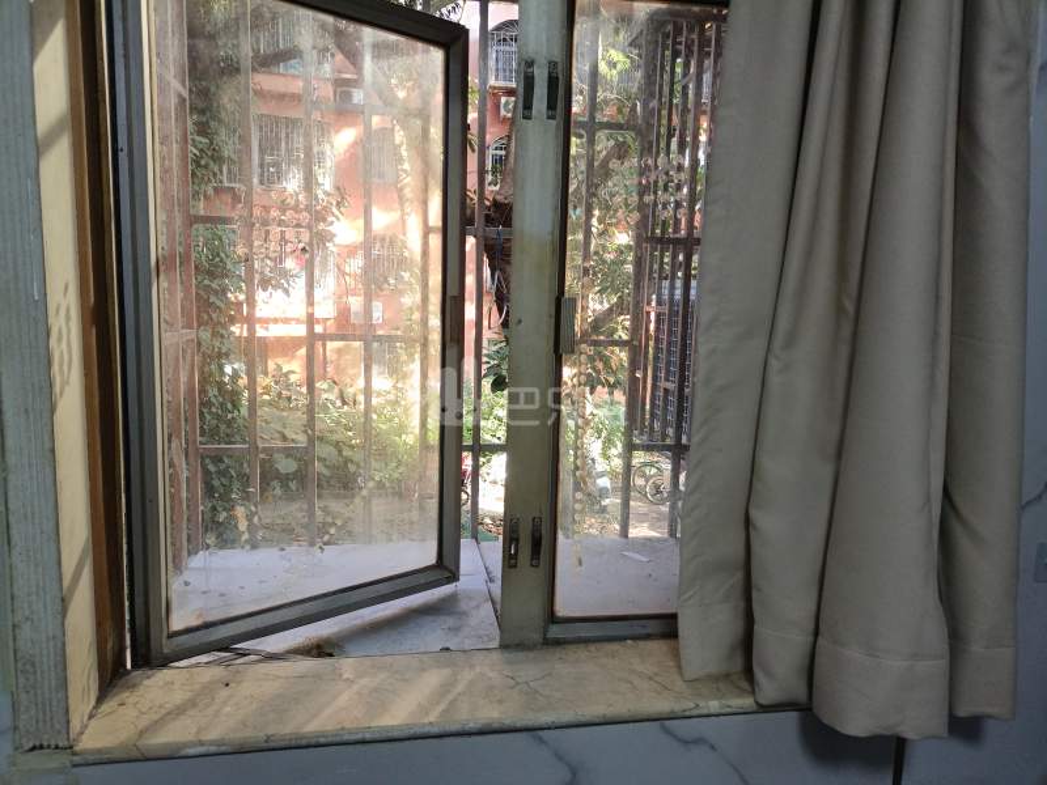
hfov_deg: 67.3
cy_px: 392
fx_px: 786
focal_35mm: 26
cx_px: 524
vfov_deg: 53.1
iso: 607
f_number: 1.8
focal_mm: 4.65
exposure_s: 1/50
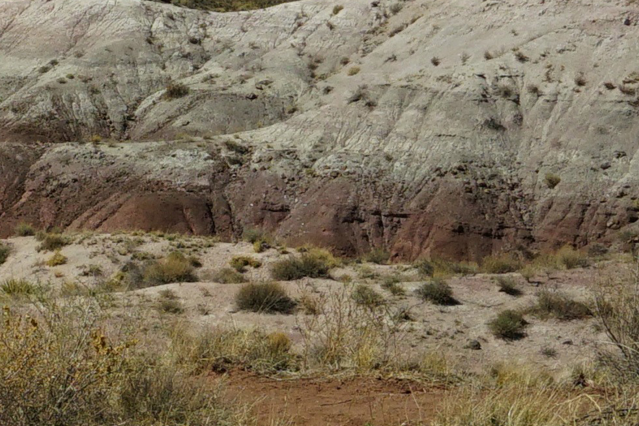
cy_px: -38
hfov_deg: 7.3
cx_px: -917
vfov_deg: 5.2
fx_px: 4668
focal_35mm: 263
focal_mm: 43
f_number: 18
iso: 400
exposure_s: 1/500
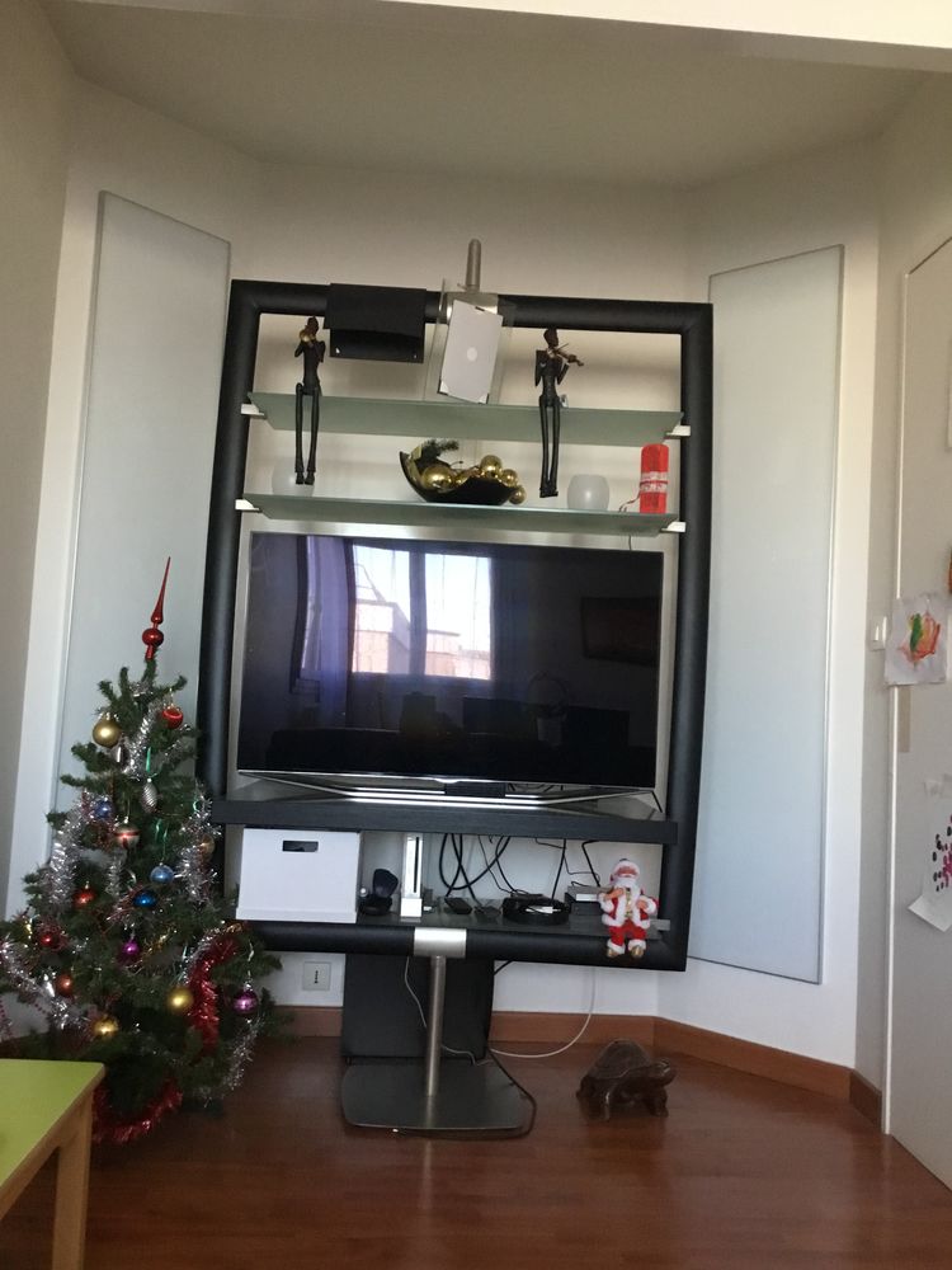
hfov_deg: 45.4
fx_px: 1137
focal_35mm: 31
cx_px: 476
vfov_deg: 58.4
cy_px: 635
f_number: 2.4
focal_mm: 3.3
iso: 200
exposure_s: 1/25
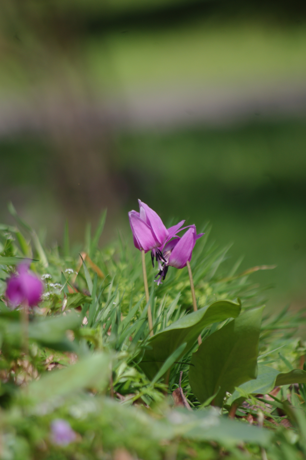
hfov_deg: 3.0
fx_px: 5751
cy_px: 230
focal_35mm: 450
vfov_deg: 4.6
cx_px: 153
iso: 200
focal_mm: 300
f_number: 5.8
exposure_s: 1/400
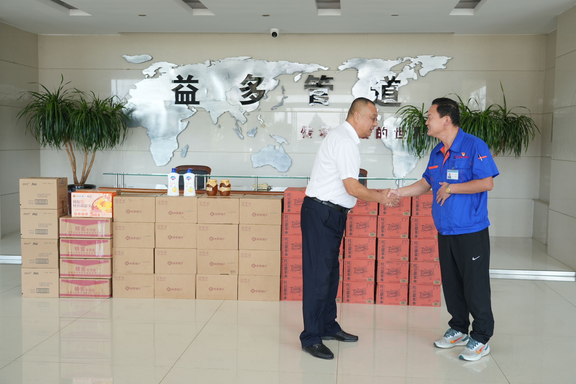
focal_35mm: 40
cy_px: 192
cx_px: 288
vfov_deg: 33.4
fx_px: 640
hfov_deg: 48.5
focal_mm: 40
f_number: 4
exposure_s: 1/125
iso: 200
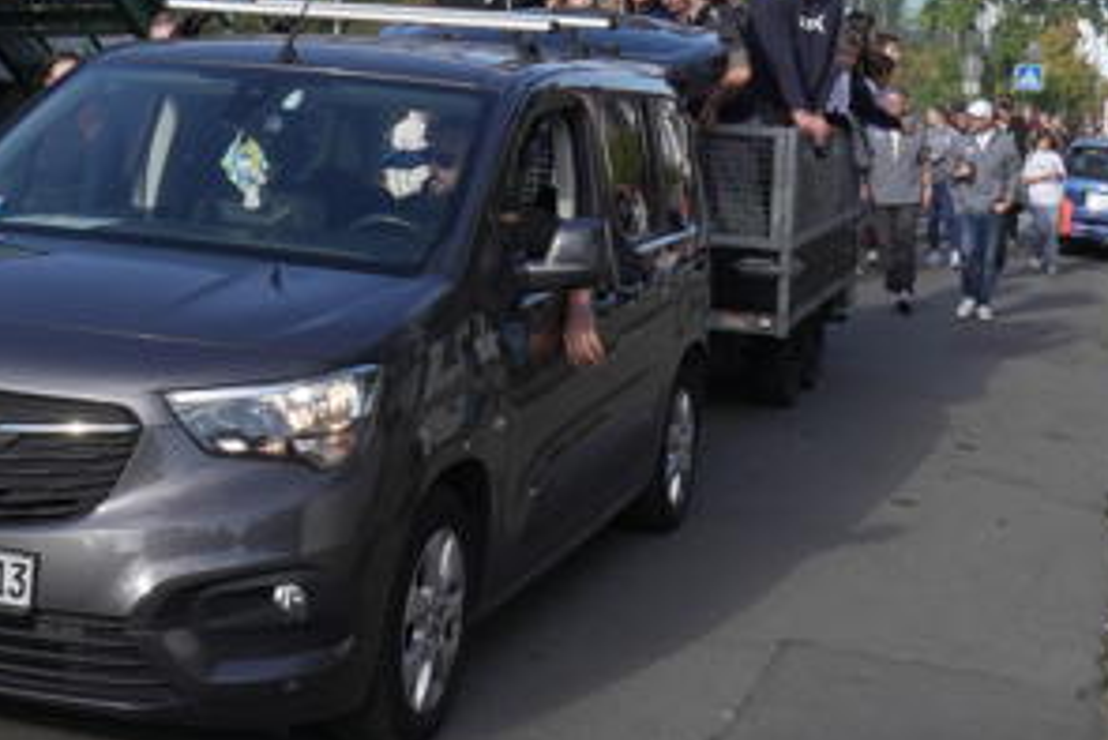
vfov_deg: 20.3
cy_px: 13
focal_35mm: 65
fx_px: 2001
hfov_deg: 30.9
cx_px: 439
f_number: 13
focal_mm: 15
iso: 250
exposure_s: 1/125
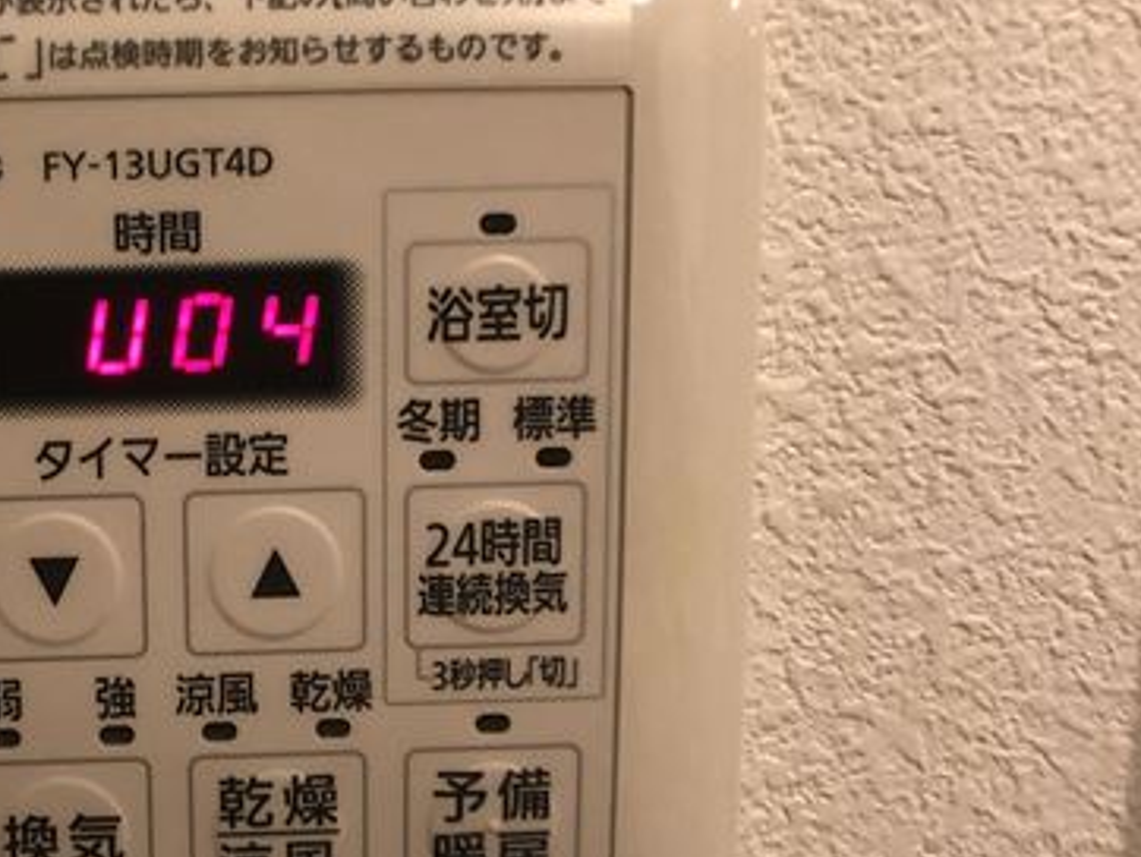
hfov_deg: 28.3
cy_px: 476
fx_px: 2177
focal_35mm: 66
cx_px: 118
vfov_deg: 22.3
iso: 64
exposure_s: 1/17
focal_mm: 3.99
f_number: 1.8
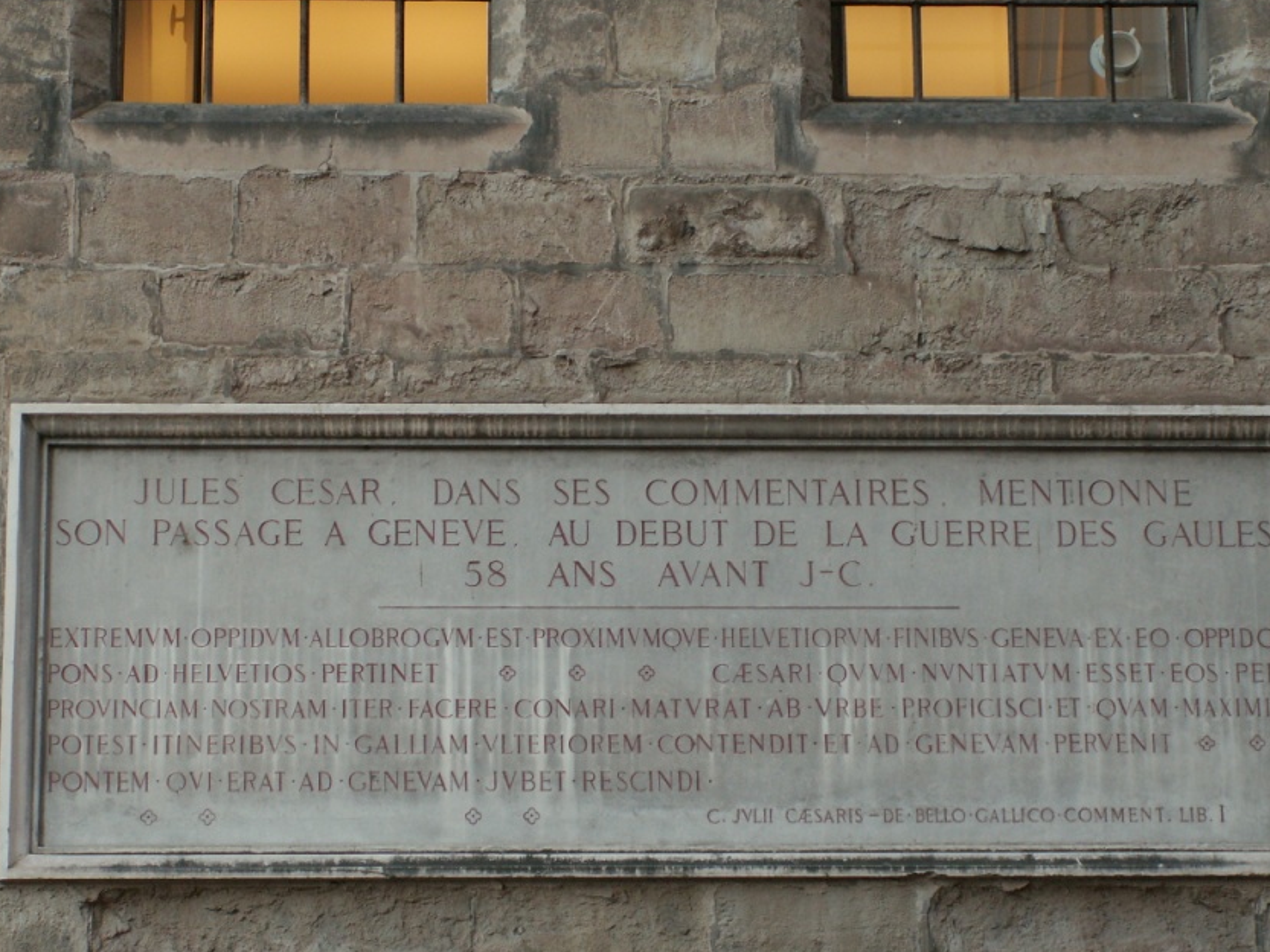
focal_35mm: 118
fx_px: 4330
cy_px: 519
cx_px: 672
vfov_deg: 12.6
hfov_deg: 16.7
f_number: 3.5
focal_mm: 15.98
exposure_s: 1/160
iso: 50
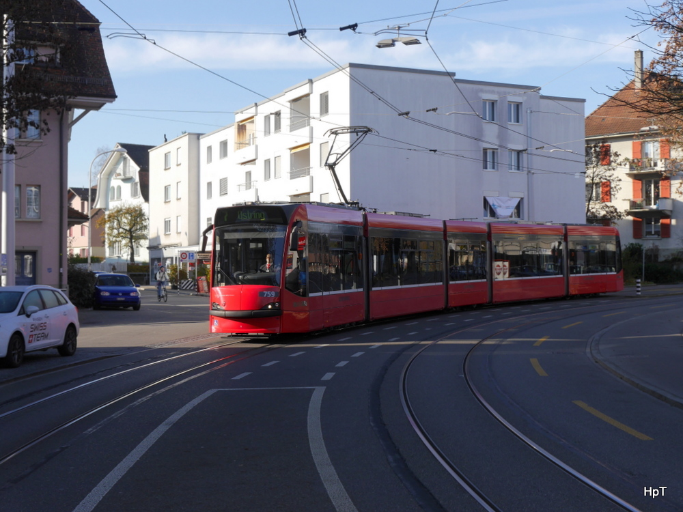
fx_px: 1026
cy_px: 256
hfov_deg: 36.8
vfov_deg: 28.0
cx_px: 342
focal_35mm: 52
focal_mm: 26
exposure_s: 1/320
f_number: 8
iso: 160
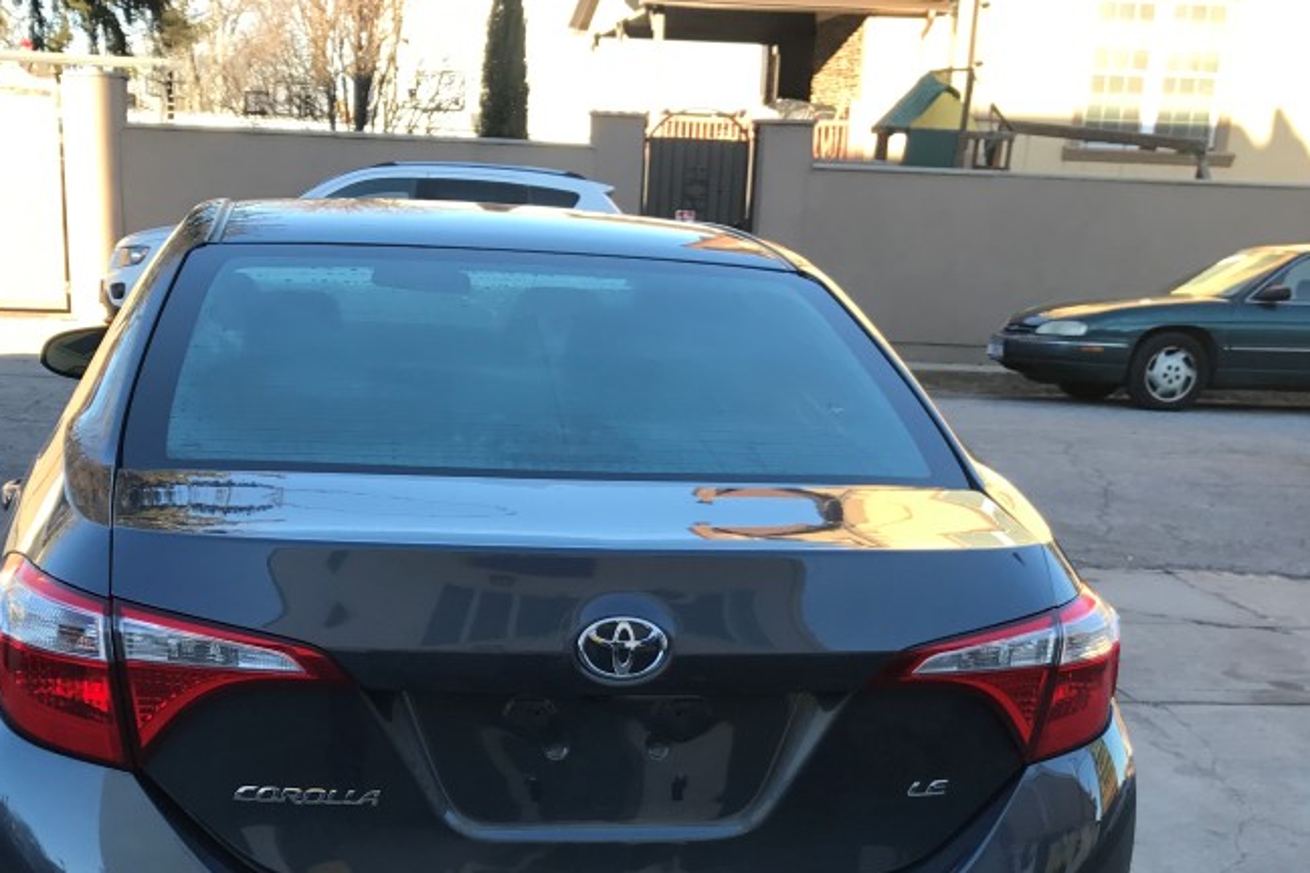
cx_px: 586
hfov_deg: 42.7
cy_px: 748
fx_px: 1674
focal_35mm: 46
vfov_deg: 28.4
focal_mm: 3.99
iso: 20
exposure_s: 1/335
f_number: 1.8
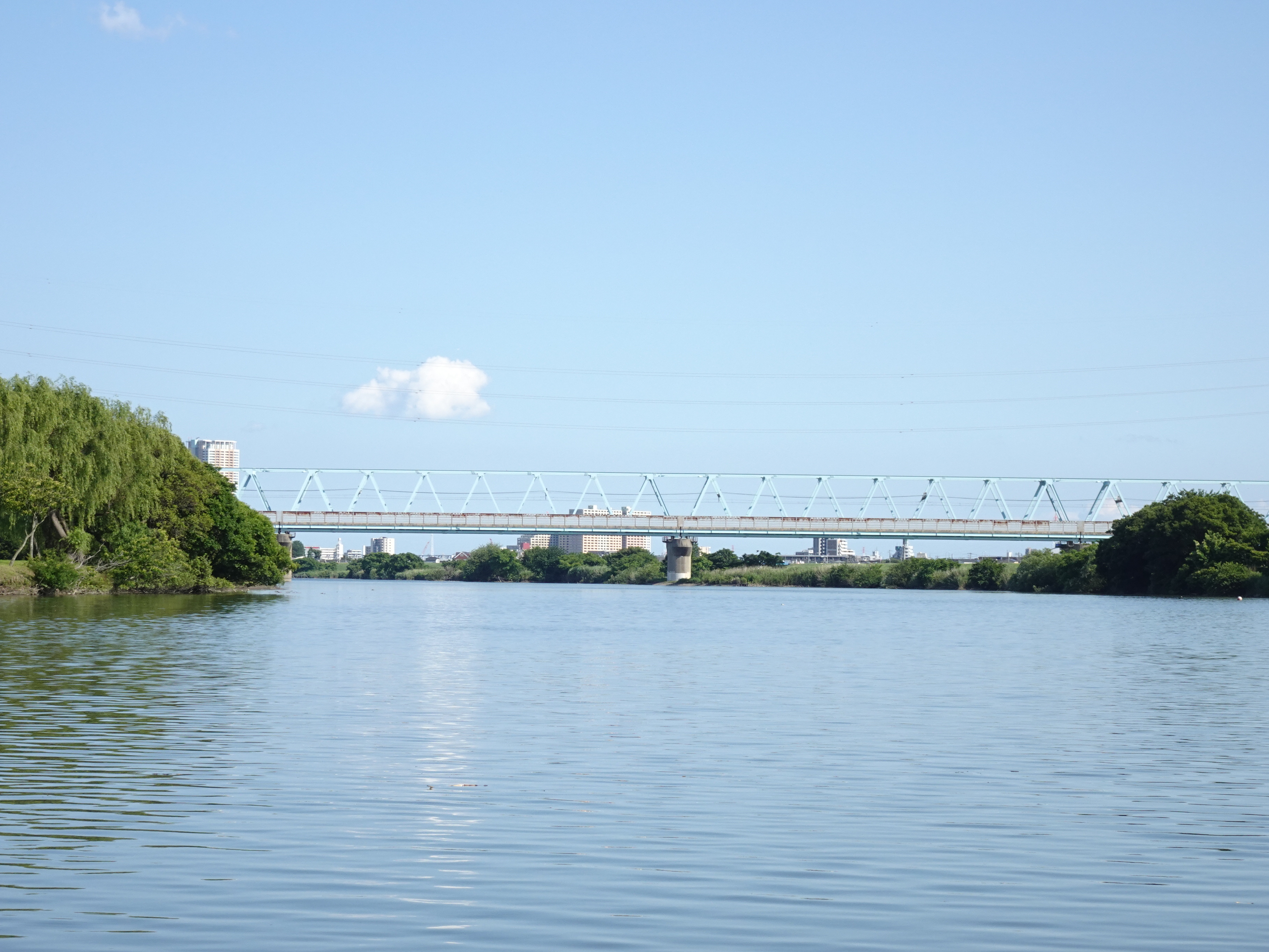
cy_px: 476
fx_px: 3336
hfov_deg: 21.5
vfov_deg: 16.2
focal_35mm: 91
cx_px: 634
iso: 100
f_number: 5
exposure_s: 1/400
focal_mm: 14.29
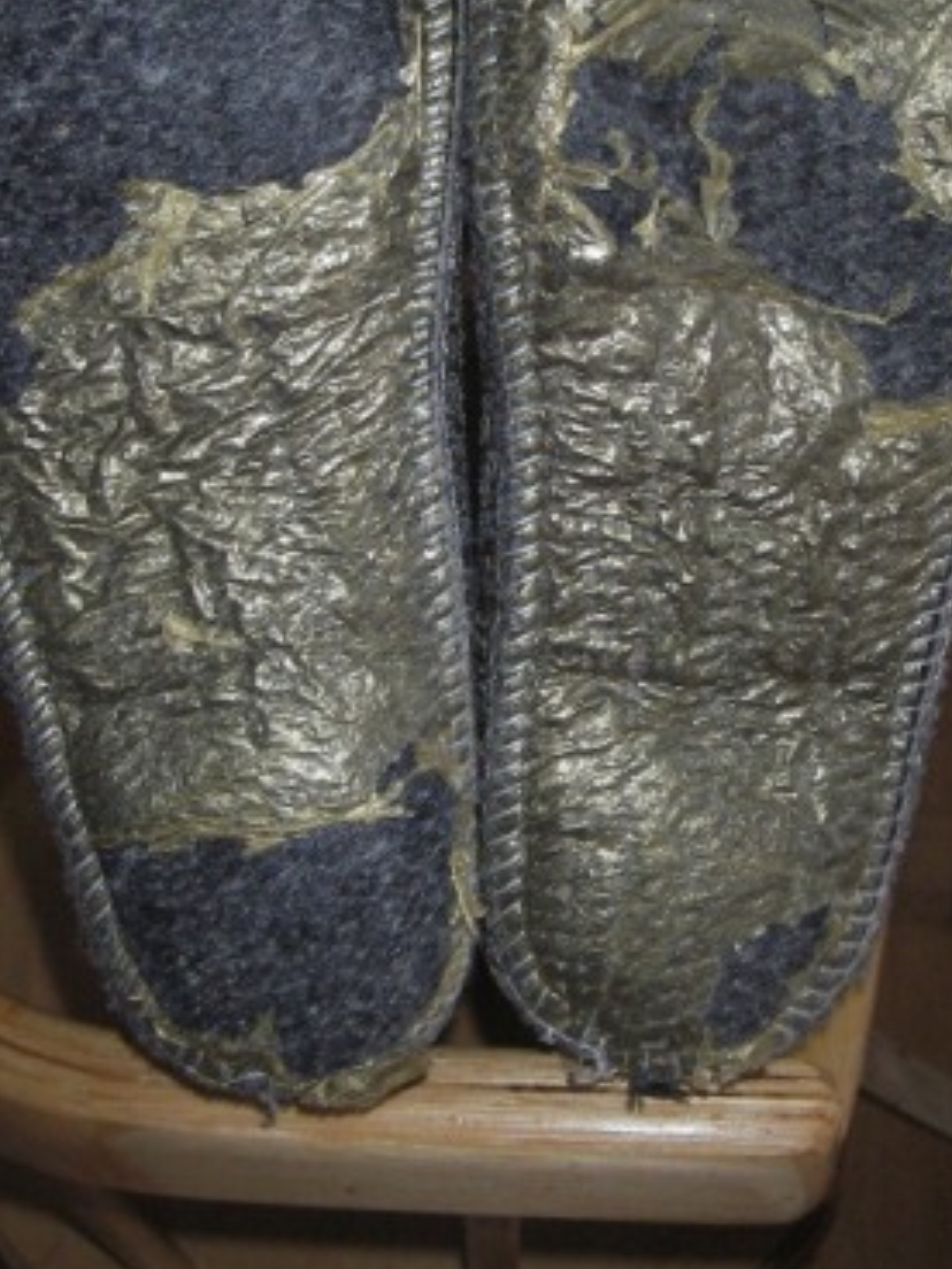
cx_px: 486
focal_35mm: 52
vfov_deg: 36.5
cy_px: 438
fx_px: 1907
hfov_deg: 28.0
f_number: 3.3
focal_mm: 6.3
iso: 100
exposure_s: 1/30
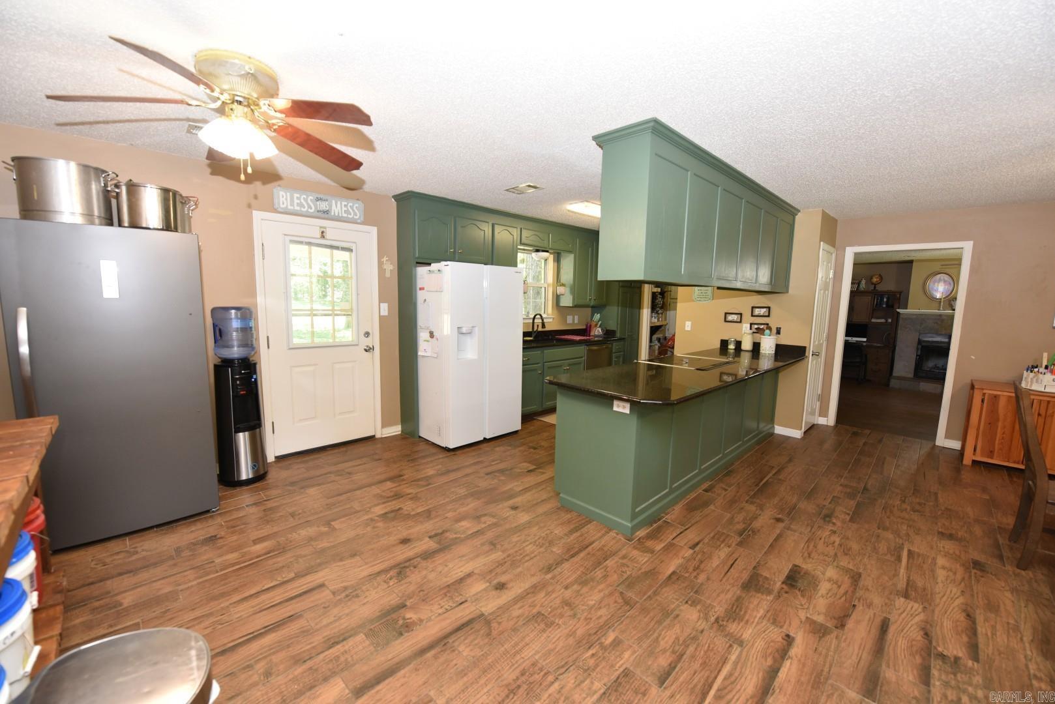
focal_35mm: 14
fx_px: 410
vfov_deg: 81.3
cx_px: 528
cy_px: 352
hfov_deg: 104.2
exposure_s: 1/80
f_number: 4.5
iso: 800
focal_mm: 14
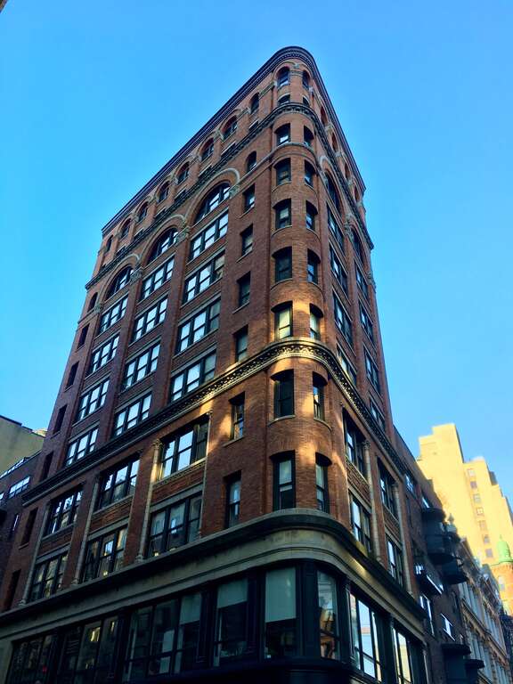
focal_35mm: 29
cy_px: 342
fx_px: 573
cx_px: 256
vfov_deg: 61.7
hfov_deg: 48.2
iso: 25
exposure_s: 1/190
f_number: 2.2
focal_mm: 4.15
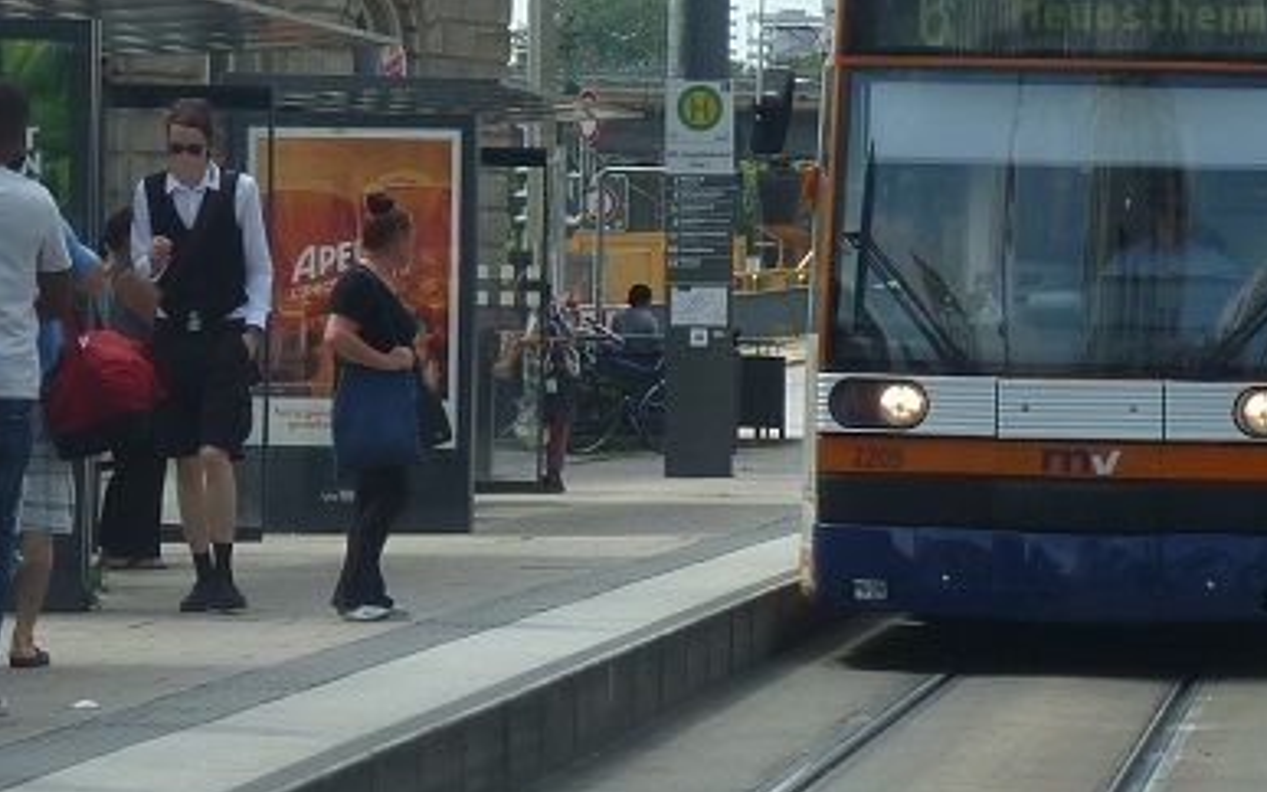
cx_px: 468
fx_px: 7839
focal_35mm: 227
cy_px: 255
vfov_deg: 5.8
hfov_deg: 9.2
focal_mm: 11.9
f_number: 4.1
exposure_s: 1/400
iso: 80
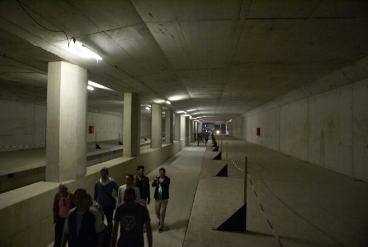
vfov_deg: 48.1
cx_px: 184
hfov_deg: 67.3
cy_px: 124
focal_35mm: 27
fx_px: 276
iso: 800
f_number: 3.5
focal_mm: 18
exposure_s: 1/15
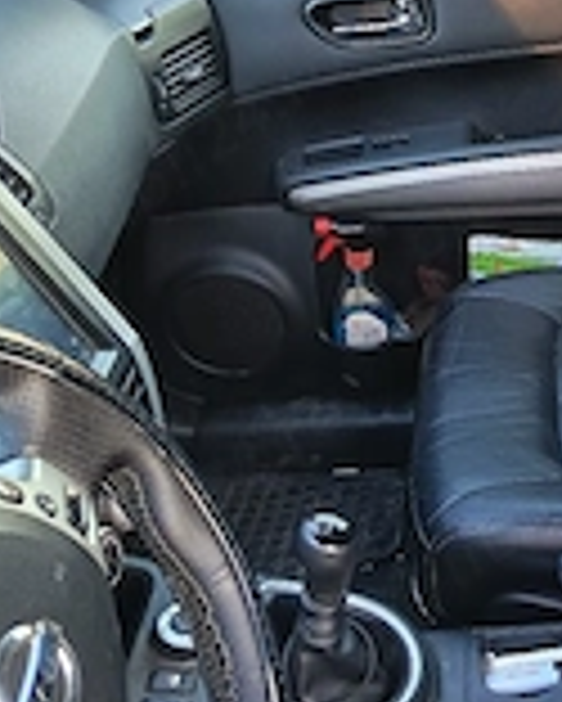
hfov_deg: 23.6
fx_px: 1246
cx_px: 638
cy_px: 207
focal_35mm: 60
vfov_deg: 31.1
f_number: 1.75
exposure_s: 1/33.3
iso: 682
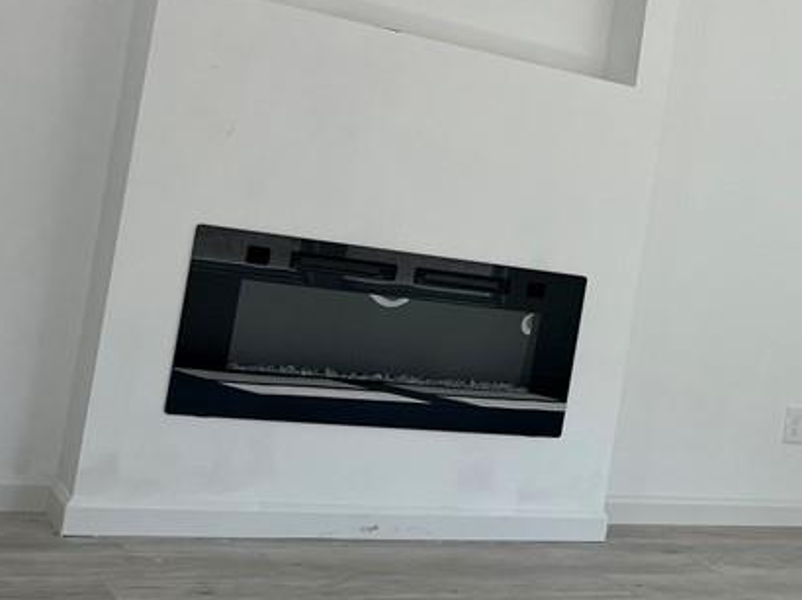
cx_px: 802
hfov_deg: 28.1
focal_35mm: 65
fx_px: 1505
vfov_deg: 22.5
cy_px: 209
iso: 50
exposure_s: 1/407
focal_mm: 5.7
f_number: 1.5
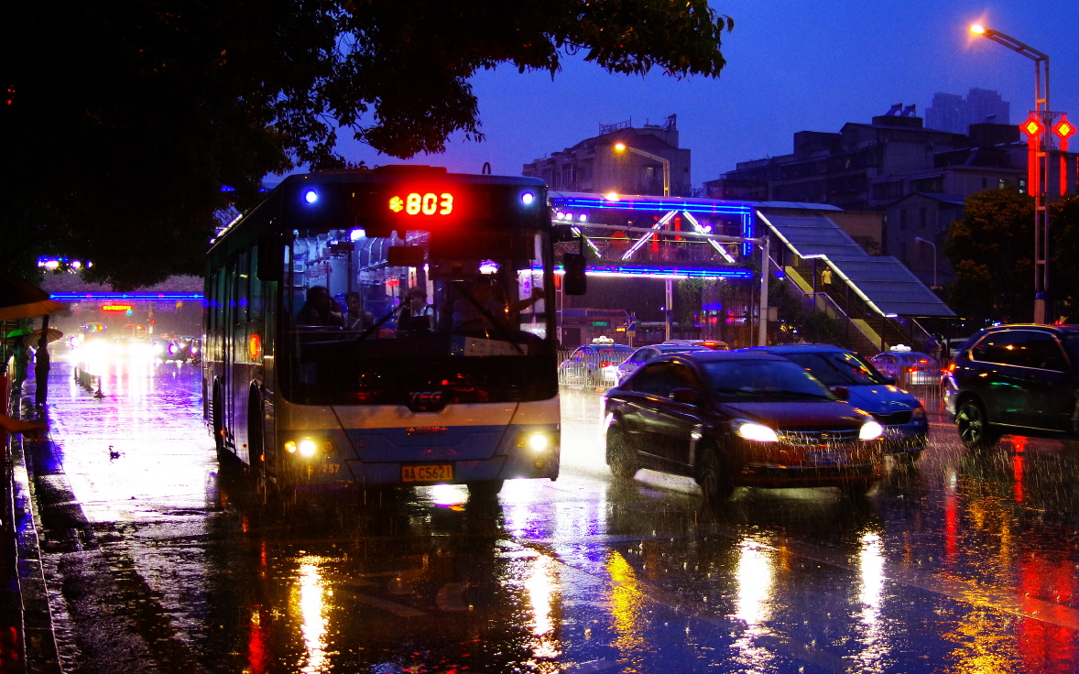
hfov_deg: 37.2
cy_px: 340
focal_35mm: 55
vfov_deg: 23.7
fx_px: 1603
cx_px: 536
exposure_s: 1/80
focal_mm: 35
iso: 1600
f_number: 4
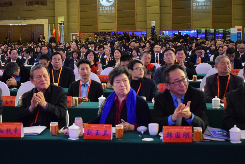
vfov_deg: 20.3
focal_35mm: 67
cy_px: 63
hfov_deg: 30.0
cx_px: 90
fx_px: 455
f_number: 4
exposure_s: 1/200
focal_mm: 27
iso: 3200
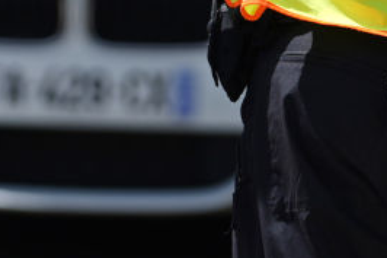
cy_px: -157
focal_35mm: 586
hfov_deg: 3.5
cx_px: 148
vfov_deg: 2.3
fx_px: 6295
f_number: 2.8
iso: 80
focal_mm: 152
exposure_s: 1/1600
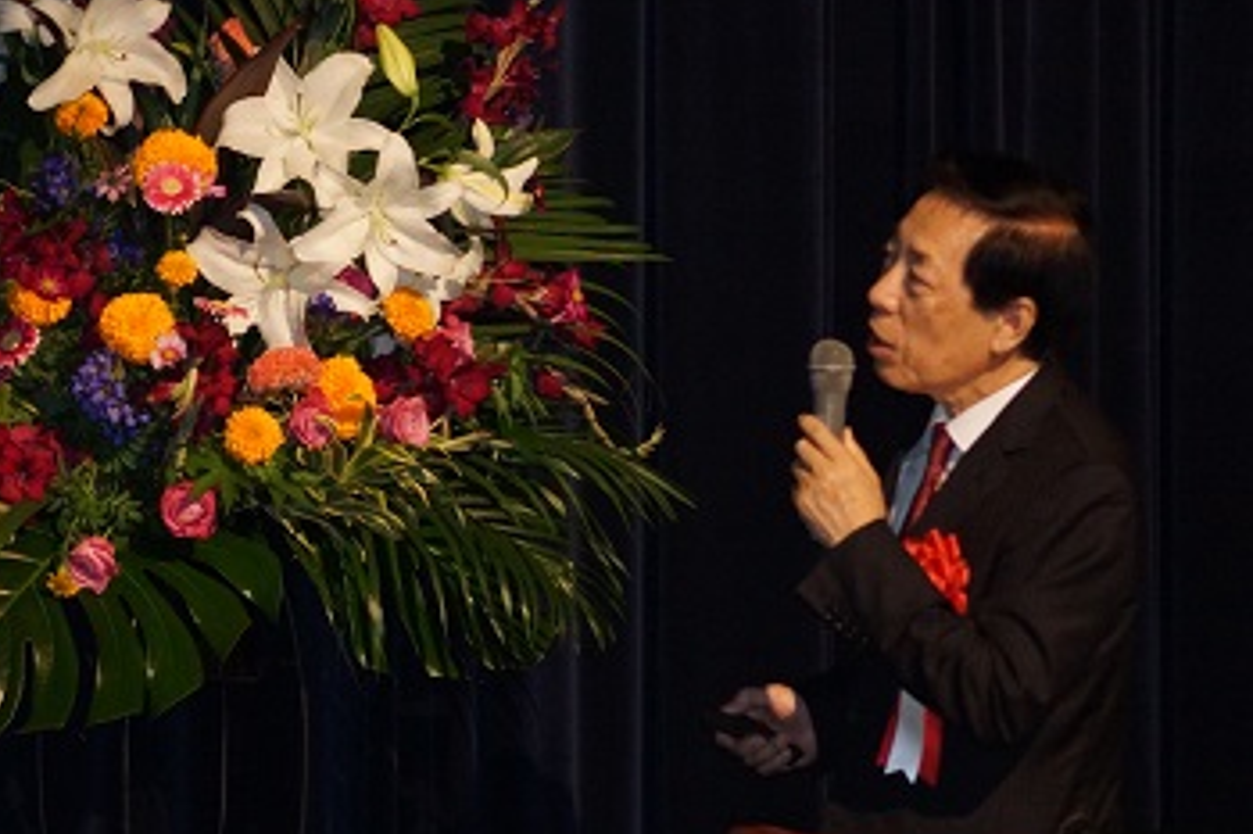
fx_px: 15167
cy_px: 442
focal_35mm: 436
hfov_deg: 4.7
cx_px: 394
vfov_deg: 3.2
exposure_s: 1/60
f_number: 5.6
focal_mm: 200
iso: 1600
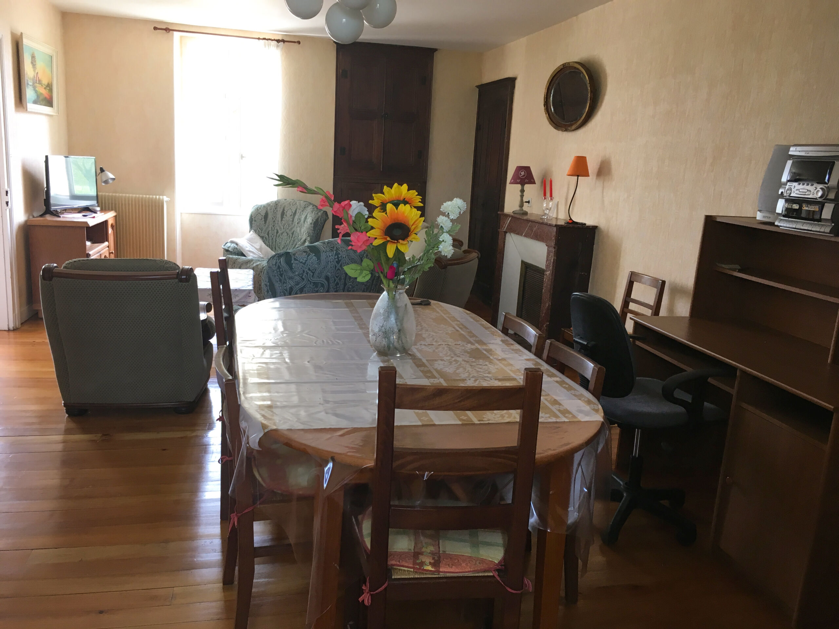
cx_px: 420
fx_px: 703
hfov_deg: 61.7
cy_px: 314
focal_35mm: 29
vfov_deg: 48.2
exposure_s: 1/33
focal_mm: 4.15
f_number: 2.2
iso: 64
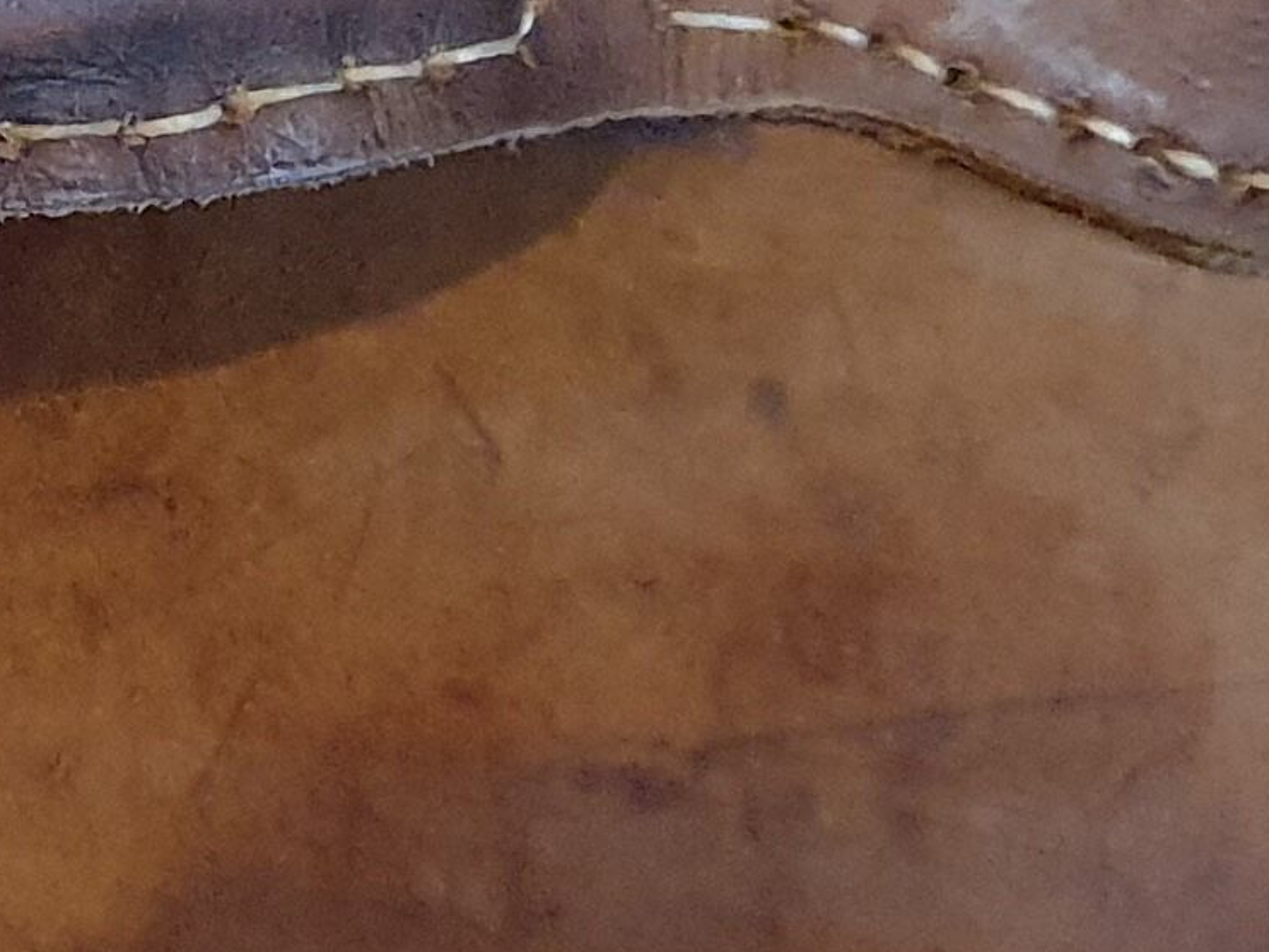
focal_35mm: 141
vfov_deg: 10.3
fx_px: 5171
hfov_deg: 13.2
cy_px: -299
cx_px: -649
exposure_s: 1/20
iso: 640
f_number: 1.5
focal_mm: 4.32
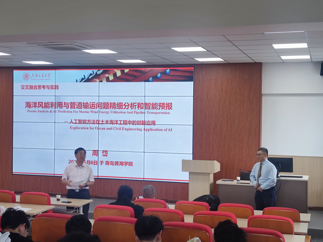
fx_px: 504
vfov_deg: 27.0
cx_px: 157
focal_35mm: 54
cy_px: 115
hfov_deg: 35.6
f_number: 1.69
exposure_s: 1/120
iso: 99
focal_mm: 6.72
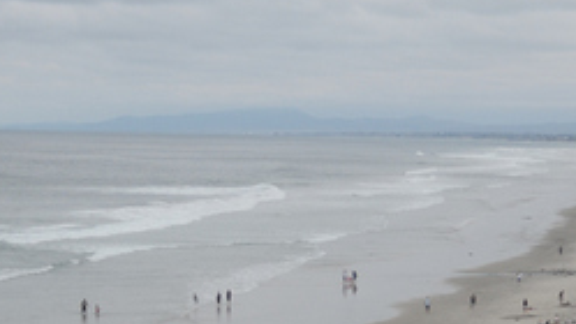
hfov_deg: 14.0
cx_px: 423
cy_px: 240
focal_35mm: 153
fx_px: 2337
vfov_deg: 7.9
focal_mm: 10.7
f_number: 3.5
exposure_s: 1/1250
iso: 100
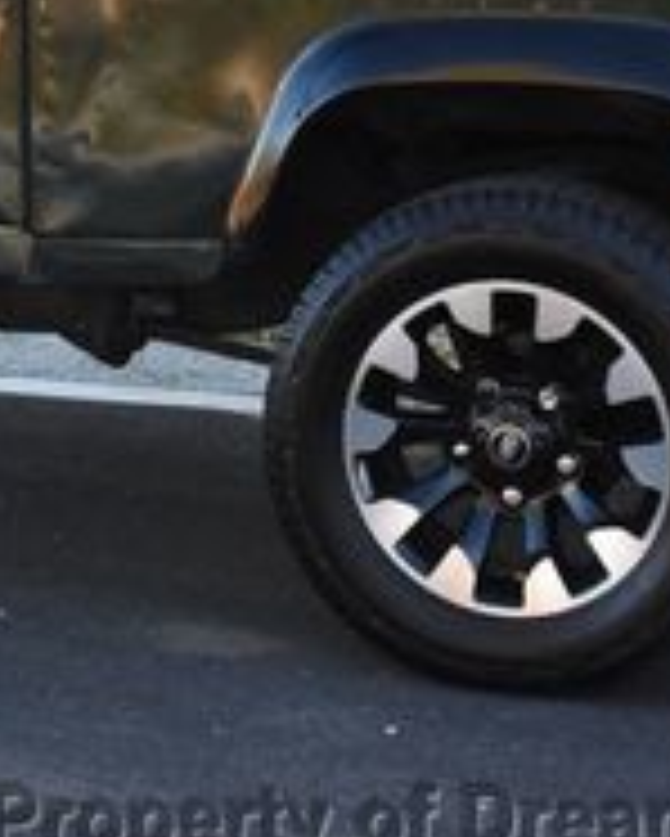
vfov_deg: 12.2
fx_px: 3839
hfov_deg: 9.9
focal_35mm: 155
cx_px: 90
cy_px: -58
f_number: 13
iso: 2000
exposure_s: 1/200
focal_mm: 32
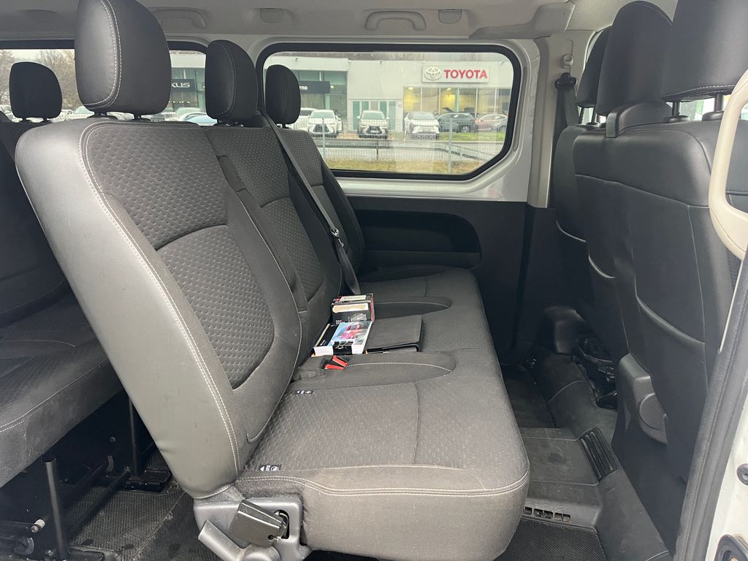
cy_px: 280
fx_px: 562
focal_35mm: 26
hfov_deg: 67.3
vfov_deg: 53.1
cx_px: 374
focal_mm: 5.1
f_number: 1.6
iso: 320
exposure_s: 1/60
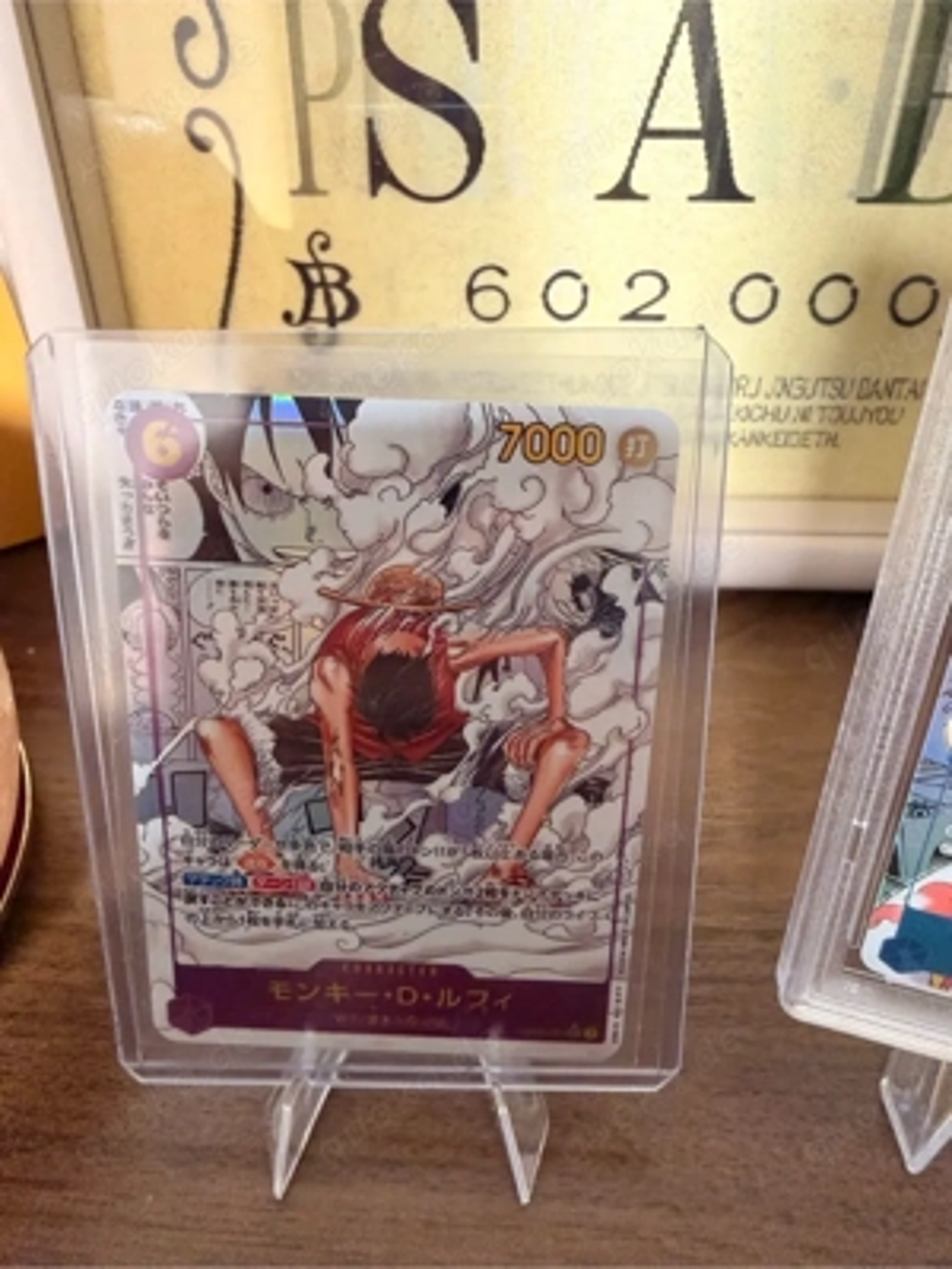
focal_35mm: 24
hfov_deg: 56.8
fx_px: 880
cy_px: 634
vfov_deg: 71.6
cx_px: 476
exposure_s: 1/50
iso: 500
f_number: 2.2
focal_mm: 2.22
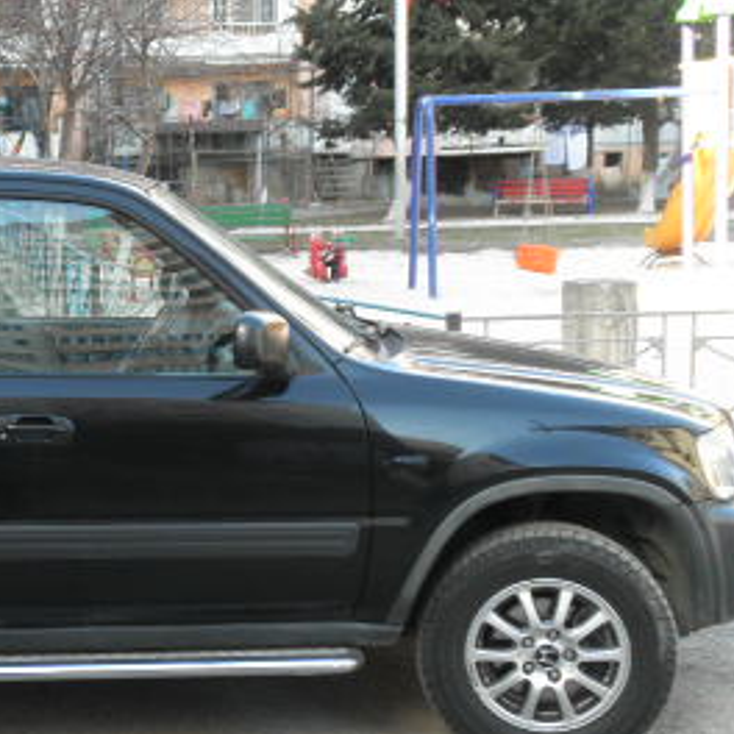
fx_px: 1799
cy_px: 375
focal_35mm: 75
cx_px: -22
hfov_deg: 22.1
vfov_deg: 23.1
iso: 80
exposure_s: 1/60
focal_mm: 6.1
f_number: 3.2
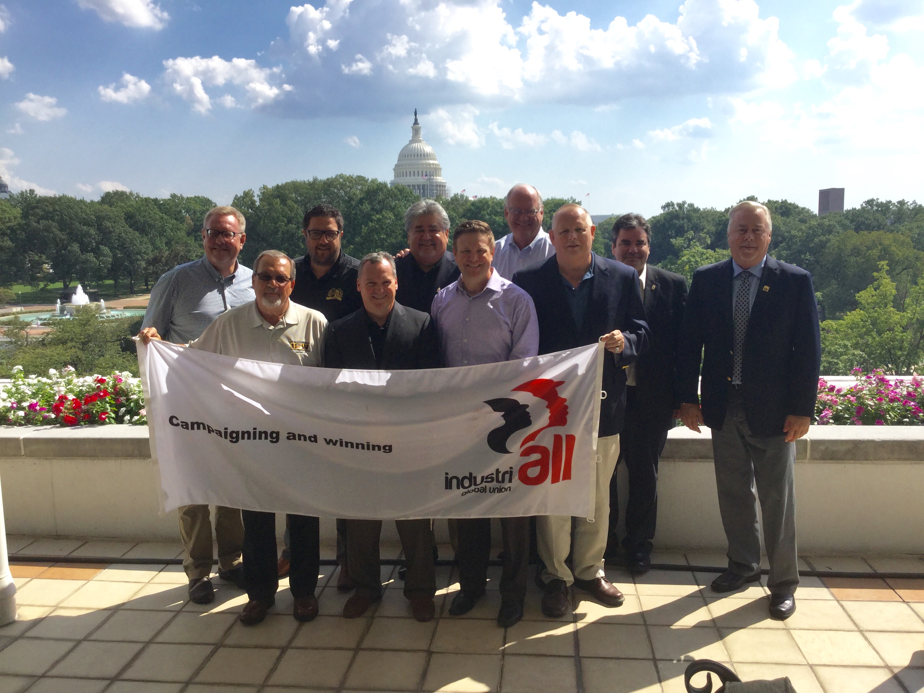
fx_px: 827
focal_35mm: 31
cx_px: 462
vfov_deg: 45.4
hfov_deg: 58.4
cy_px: 346
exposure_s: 1/1335
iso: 25
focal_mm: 3.3
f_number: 2.4
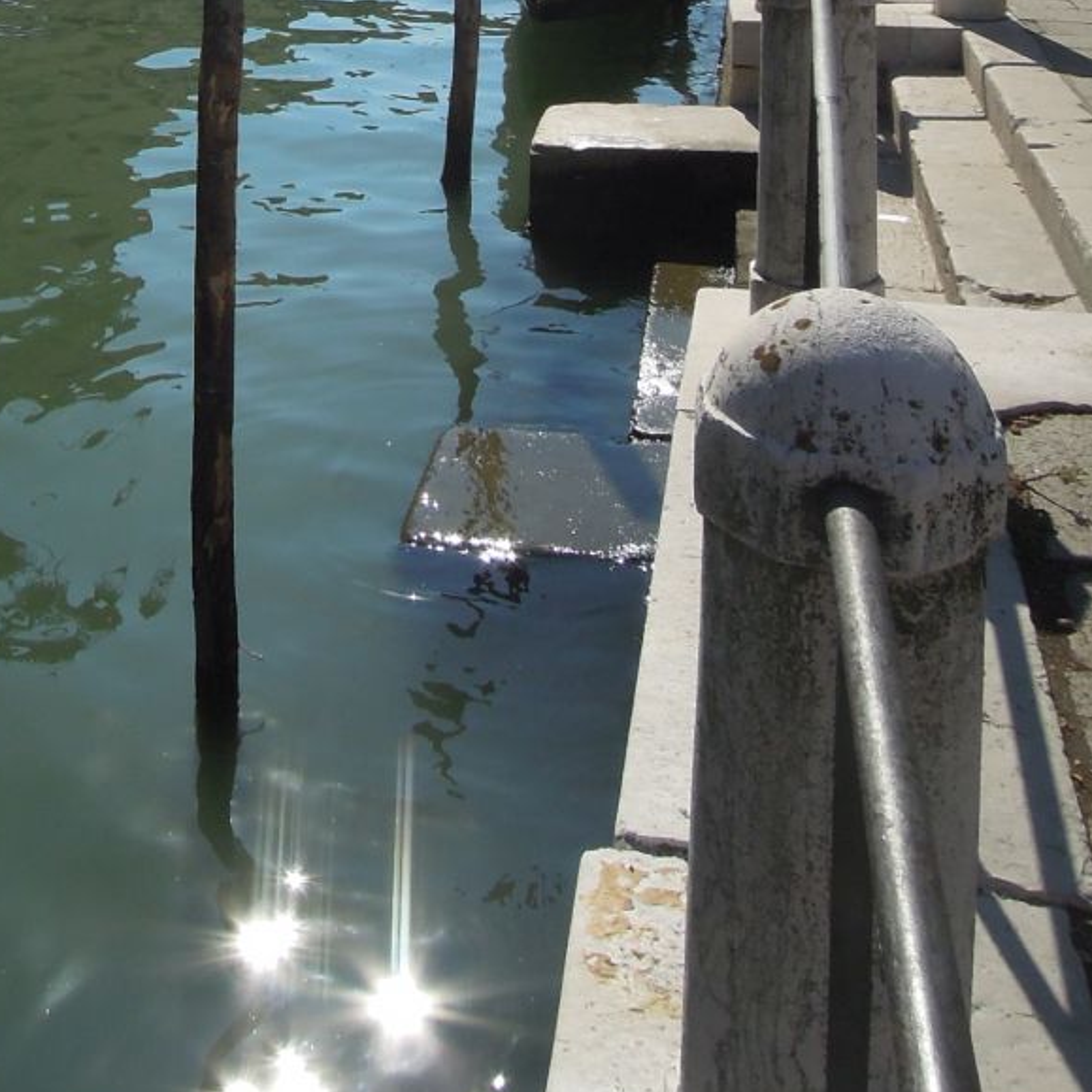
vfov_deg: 30.2
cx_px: 217
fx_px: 1785
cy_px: -133
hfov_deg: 33.1
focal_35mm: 50
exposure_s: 1/1250
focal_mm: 4.3
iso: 160
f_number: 5
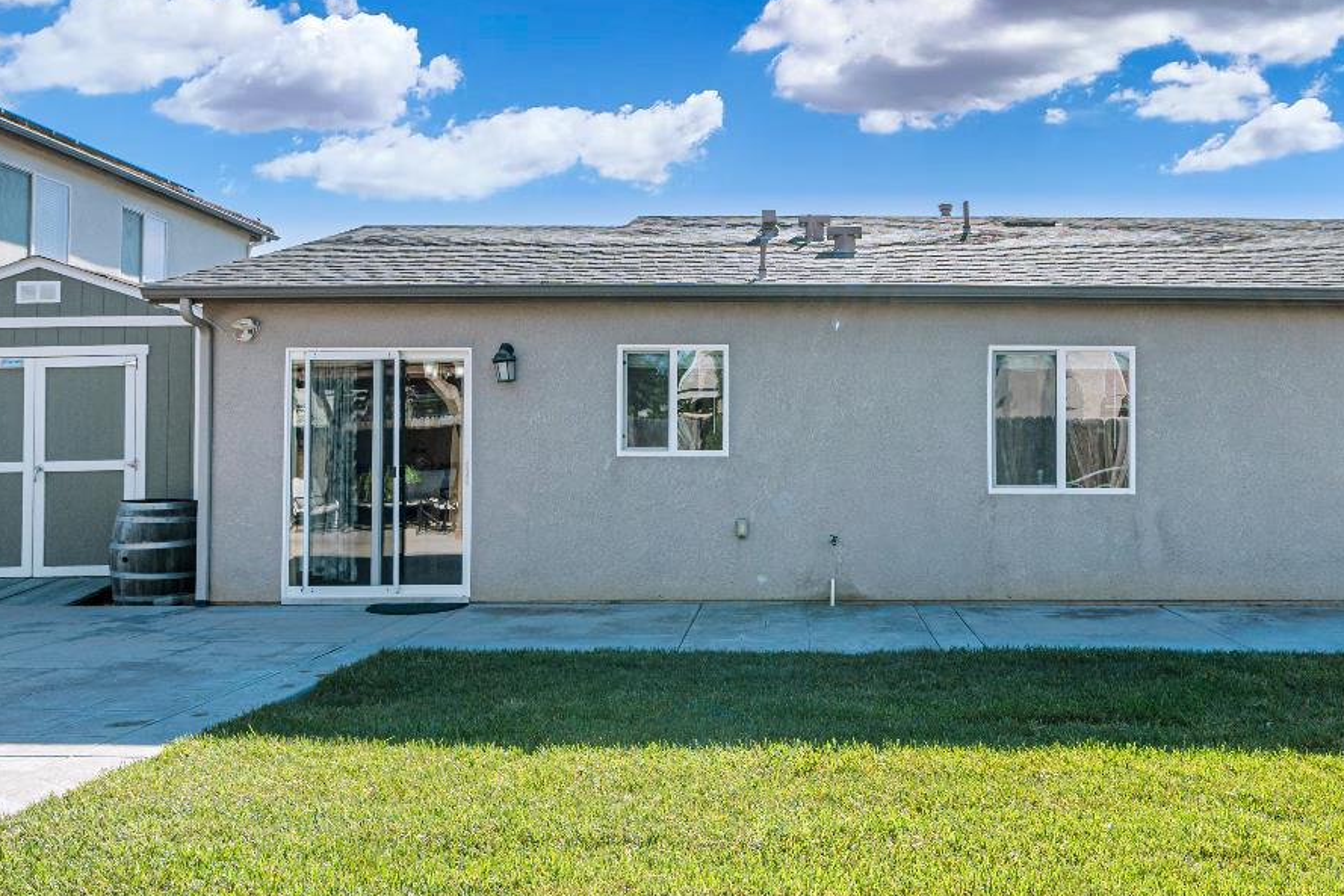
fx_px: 1040
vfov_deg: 46.6
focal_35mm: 28
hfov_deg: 65.1
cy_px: 409
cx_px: 815
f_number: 6.3
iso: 100
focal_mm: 11
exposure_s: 1/320
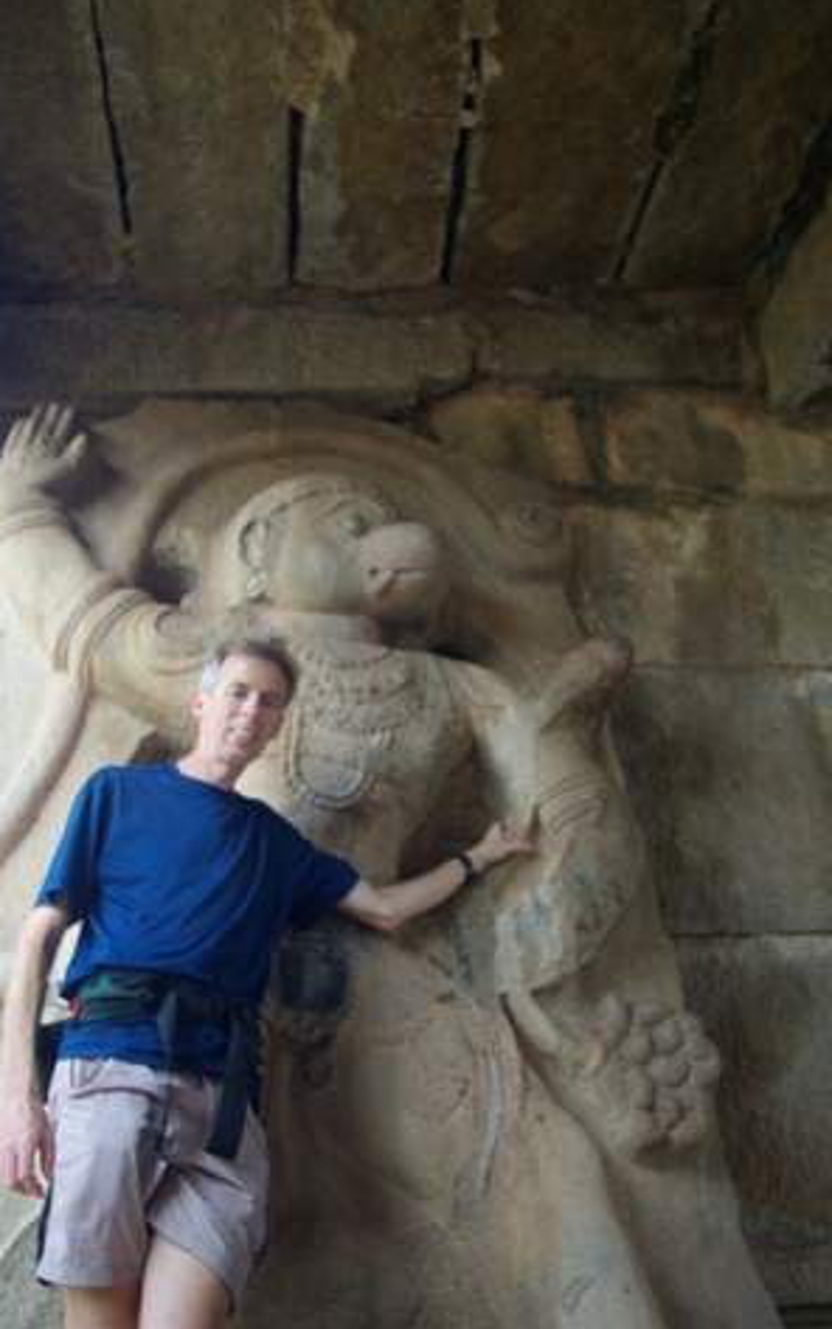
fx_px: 1179
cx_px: 426
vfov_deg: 58.8
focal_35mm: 33
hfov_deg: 38.9
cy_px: 660
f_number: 4
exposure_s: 1/30
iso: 200
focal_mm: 21
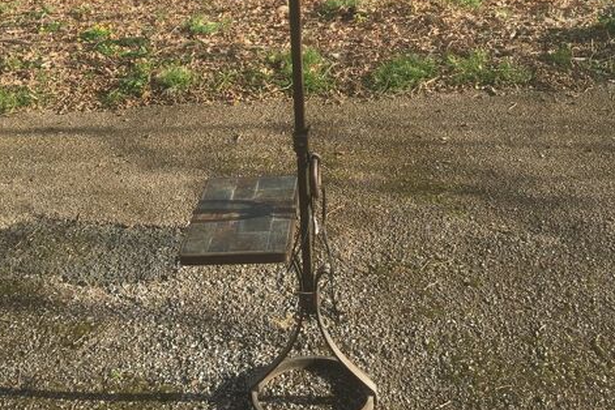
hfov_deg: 47.4
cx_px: 307
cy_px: 43
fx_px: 700
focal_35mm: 41
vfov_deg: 31.2
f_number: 2.2
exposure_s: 1/496
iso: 25
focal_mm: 4.15
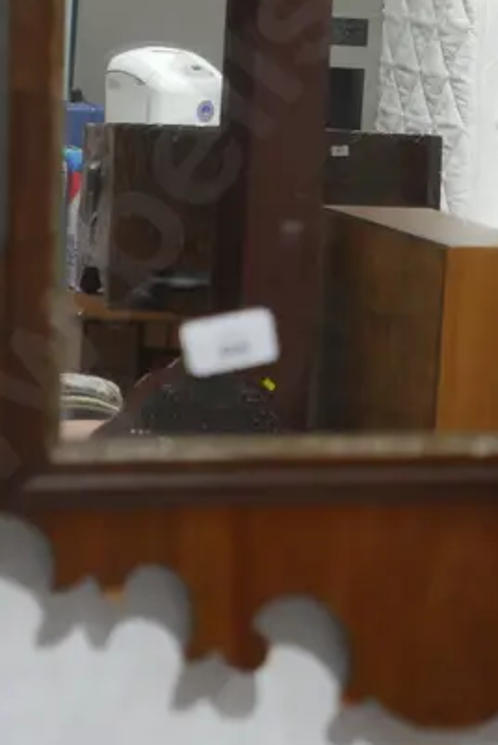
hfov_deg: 6.2
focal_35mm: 223
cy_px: -137
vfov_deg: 9.1
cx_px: 417
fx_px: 4619
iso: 1250
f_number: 5.6
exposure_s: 1/100
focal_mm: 42
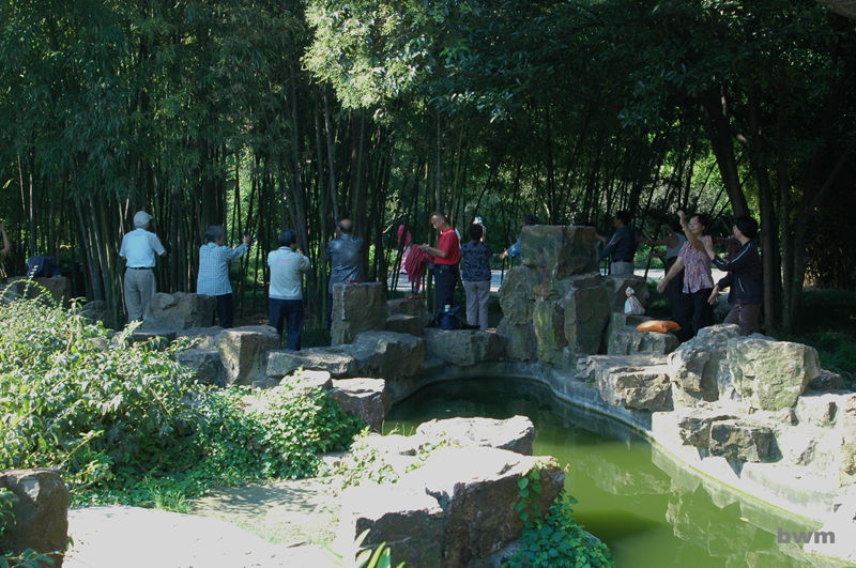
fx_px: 997
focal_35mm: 42
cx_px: 428
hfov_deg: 46.5
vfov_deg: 31.8
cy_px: 284
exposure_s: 1/60
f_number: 7.1
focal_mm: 28
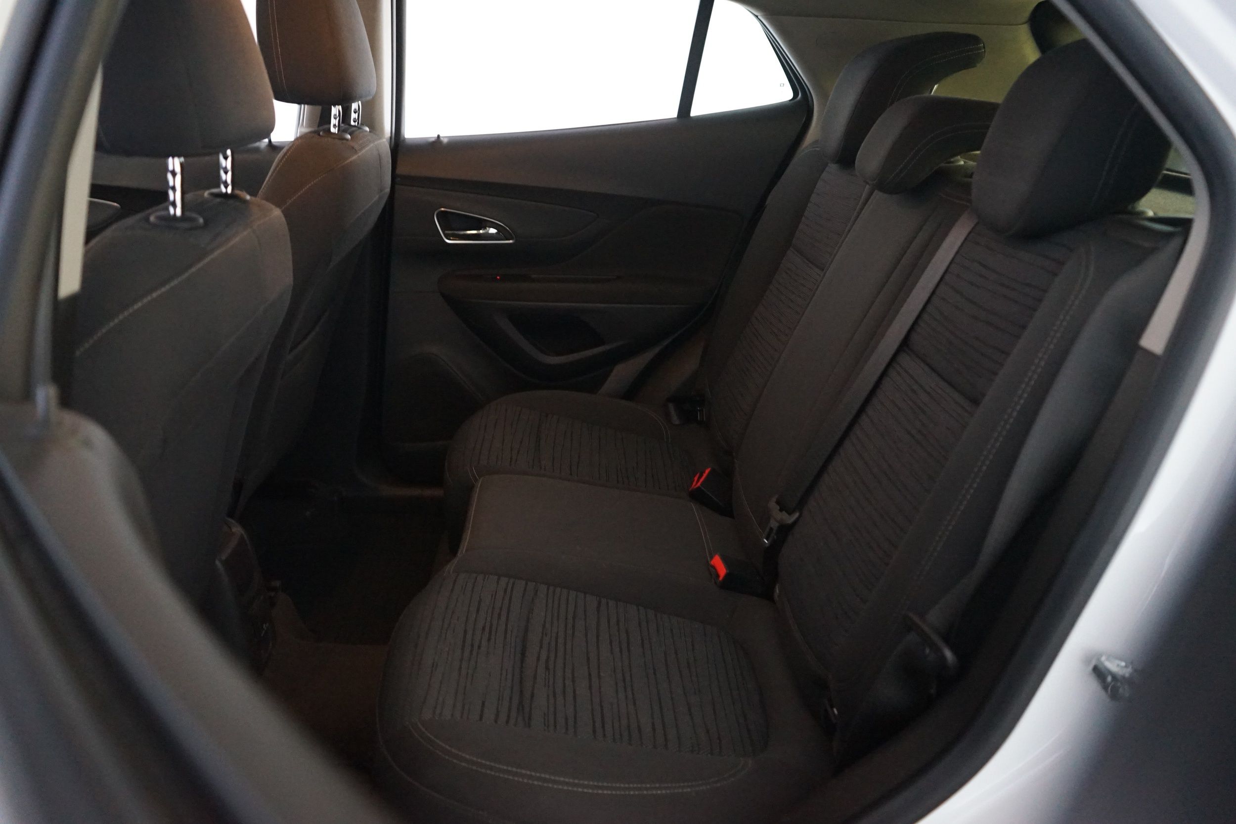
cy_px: 412
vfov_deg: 46.4
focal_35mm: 28
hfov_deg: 65.5
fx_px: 961
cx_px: 618
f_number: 3.5
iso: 5000
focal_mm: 28
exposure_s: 1/15
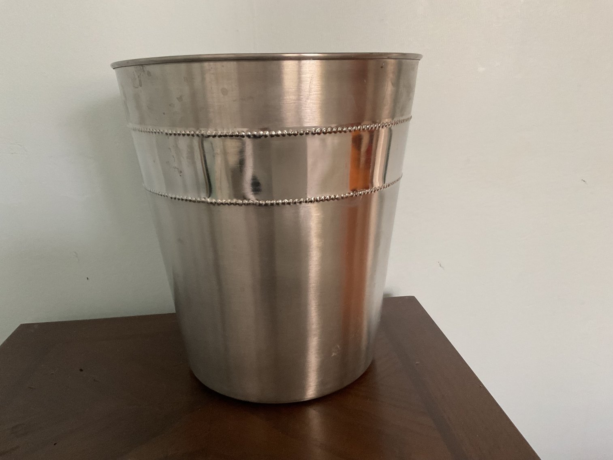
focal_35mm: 29
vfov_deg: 48.2
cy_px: 230
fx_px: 514
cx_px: 306
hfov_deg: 61.7
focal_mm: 3
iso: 200
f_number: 1.8
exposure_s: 1/60
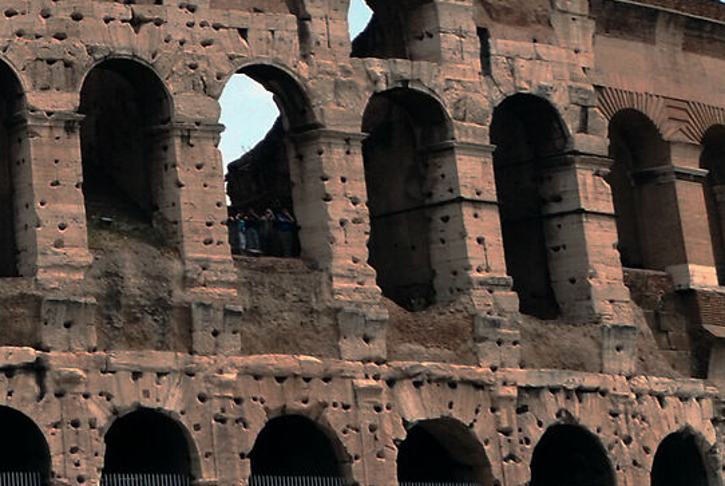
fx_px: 2545
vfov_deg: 10.5
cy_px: -256
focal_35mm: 126
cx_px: -448
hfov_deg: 14.8
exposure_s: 1/250
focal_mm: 19
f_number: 8
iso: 100
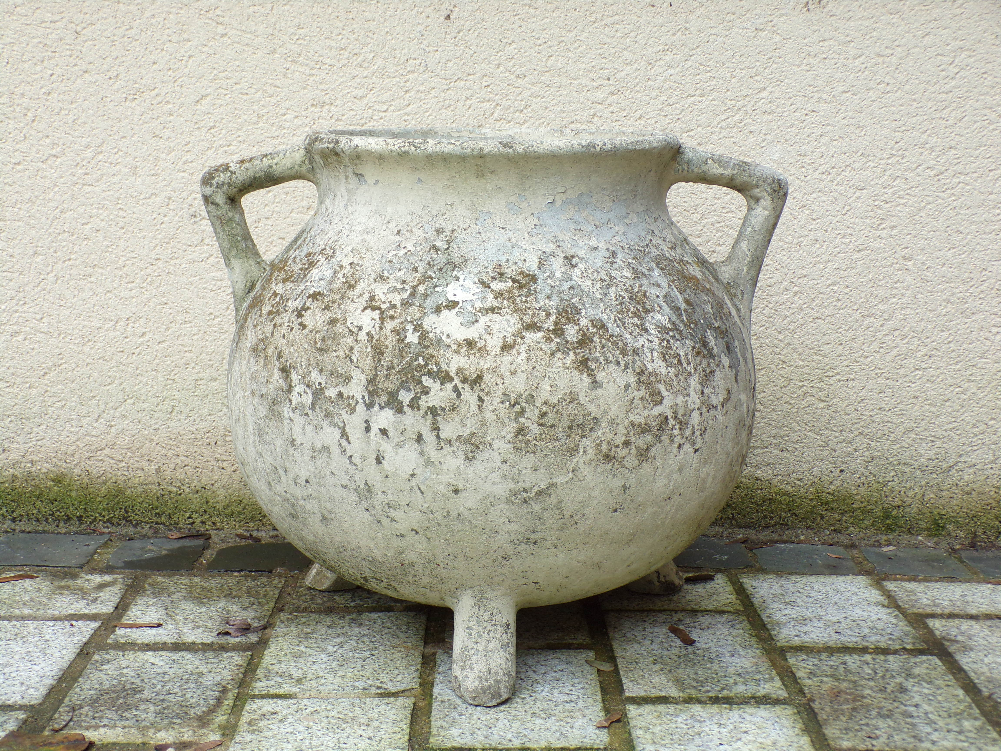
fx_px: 1417
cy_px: 376
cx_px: 500
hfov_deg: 38.9
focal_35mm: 49
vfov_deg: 29.7
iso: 135
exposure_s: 1/34
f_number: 3.5
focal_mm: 8.7
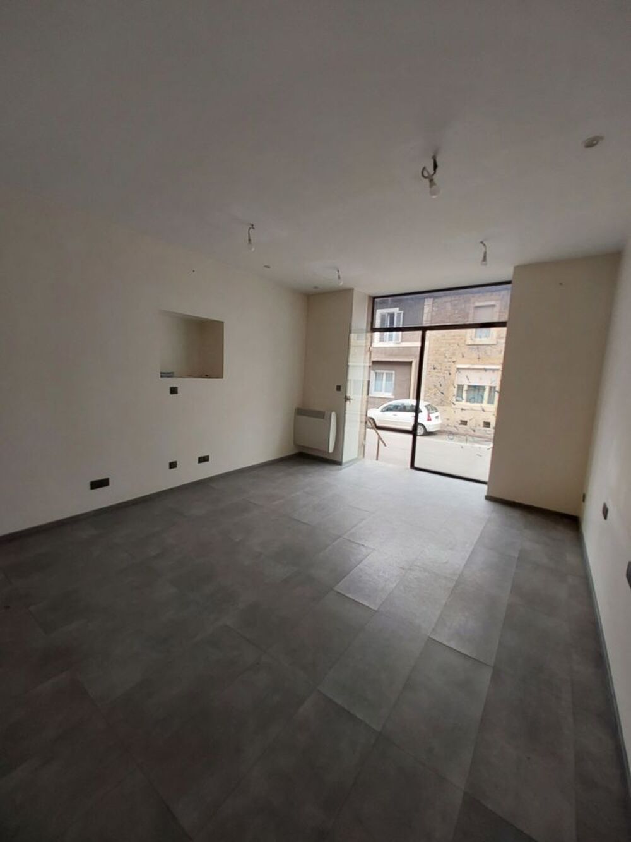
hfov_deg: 89.9
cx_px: 316
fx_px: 316
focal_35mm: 13
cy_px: 421
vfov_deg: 106.2
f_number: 2.2
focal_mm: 1.42
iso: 64
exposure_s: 1/120
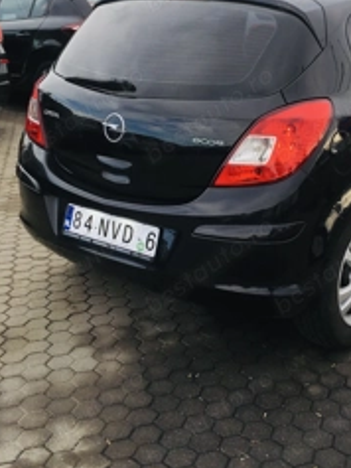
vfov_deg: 38.4
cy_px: 150
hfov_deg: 29.0
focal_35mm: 49
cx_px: 286
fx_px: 662
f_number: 2.2
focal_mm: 4.15
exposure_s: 1/422
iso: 25
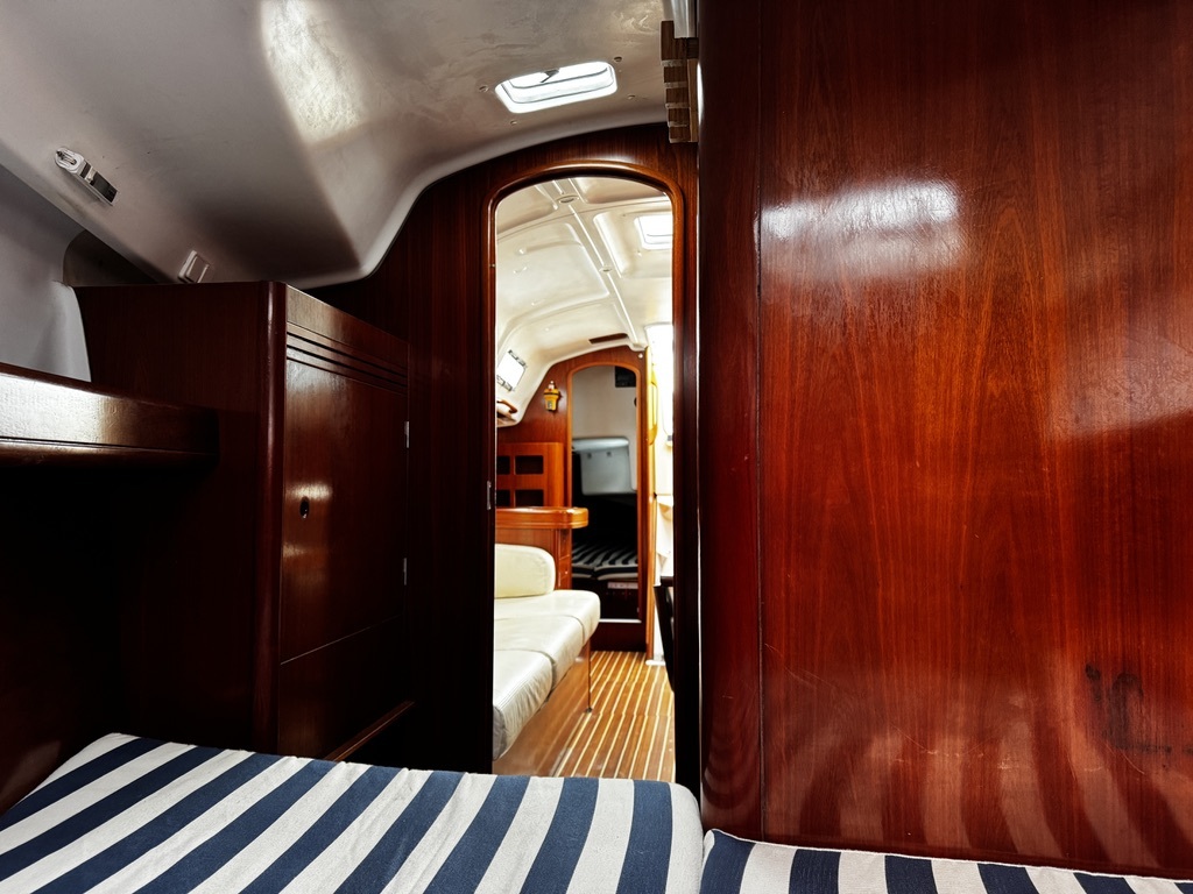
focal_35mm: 24
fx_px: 827
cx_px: 596
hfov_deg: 71.6
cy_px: 447
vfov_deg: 56.8
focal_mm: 6.76
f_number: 1.78
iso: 400
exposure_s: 1/60
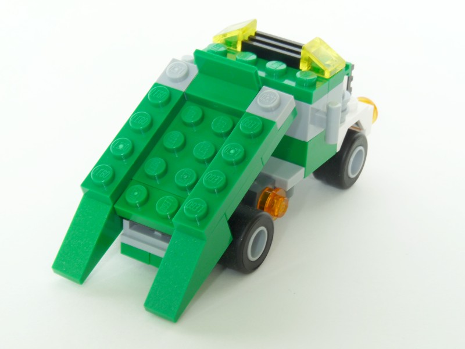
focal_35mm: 117
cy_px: 174
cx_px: 232
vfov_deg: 12.7
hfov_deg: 16.8
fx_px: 1572
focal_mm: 20.8
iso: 100
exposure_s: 1/2
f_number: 8
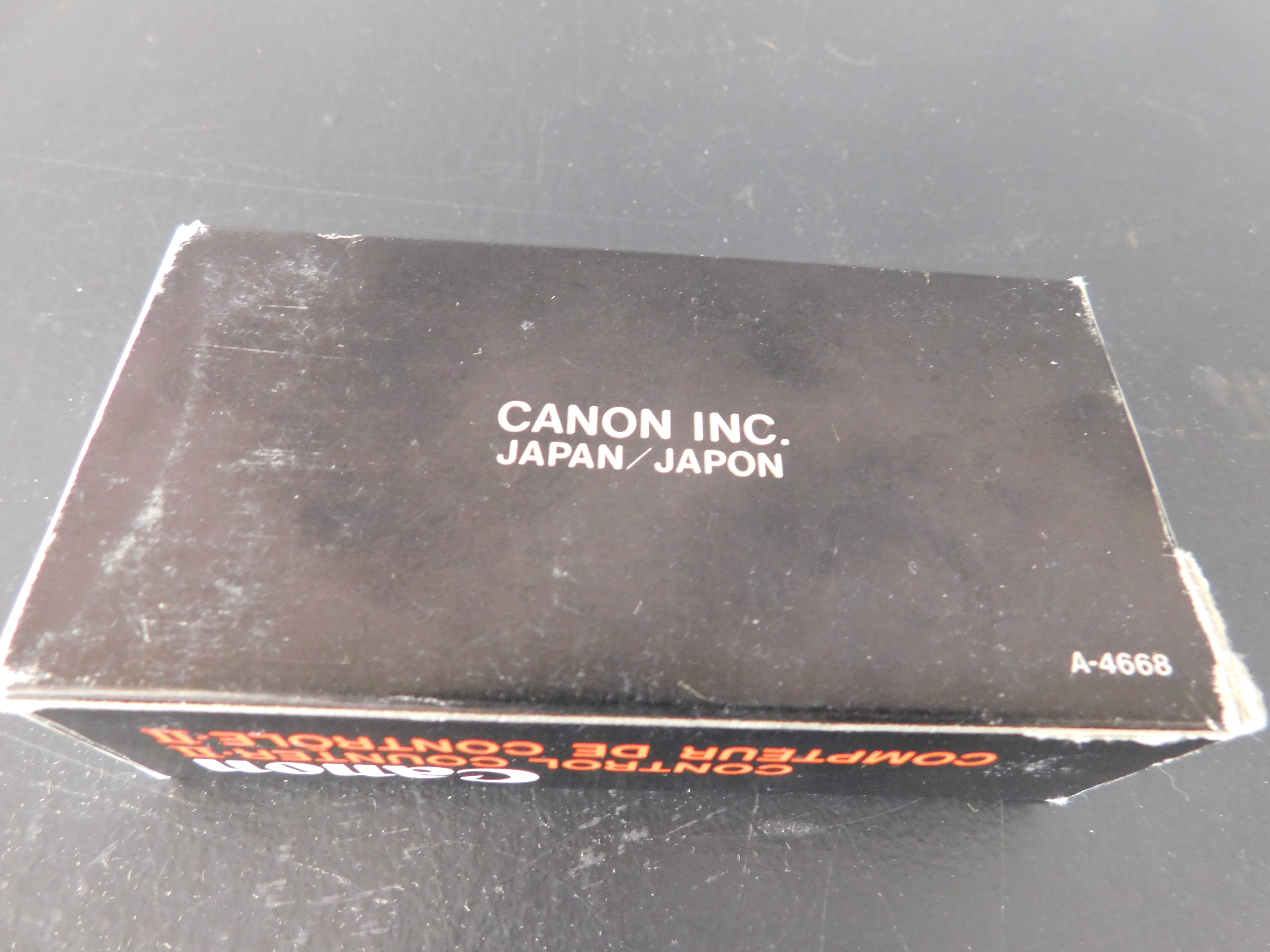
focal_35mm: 23
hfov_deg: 73.9
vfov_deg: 58.9
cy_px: 476
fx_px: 844
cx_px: 635
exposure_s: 1/8
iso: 640
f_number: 3
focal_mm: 4
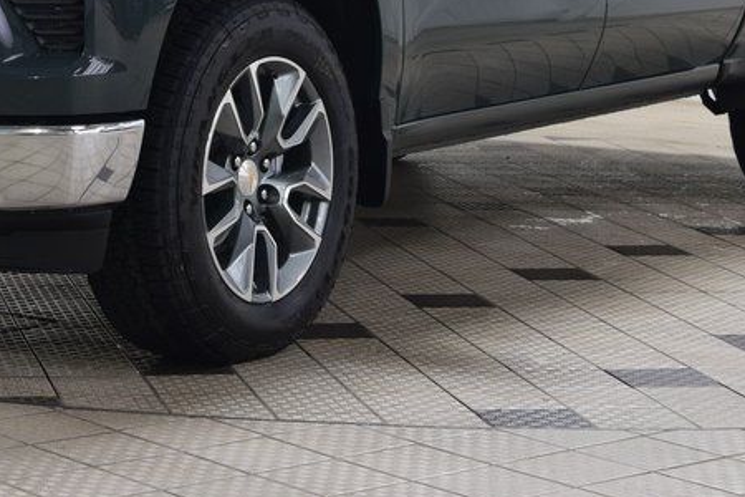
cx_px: 169
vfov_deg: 11.0
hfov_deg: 16.6
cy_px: -55
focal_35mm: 123
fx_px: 2545
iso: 500
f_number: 6.3
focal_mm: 36
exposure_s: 1/15
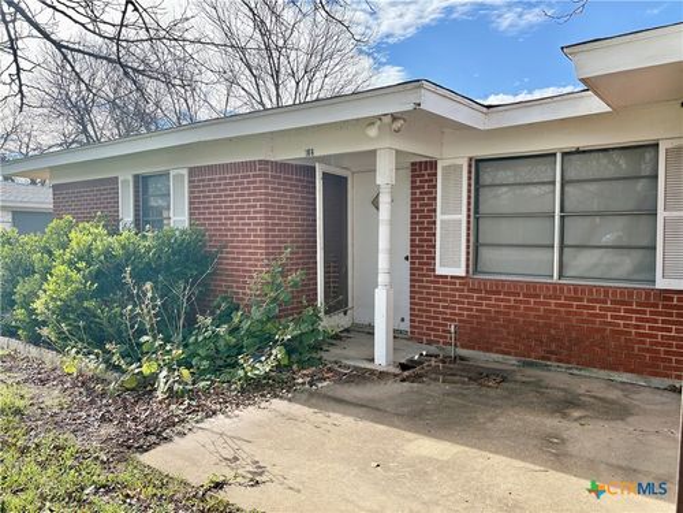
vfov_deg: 53.1
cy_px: 256
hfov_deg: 67.3
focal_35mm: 26
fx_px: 513
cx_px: 342
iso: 64
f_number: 1.6
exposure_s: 1/1263
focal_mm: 5.96
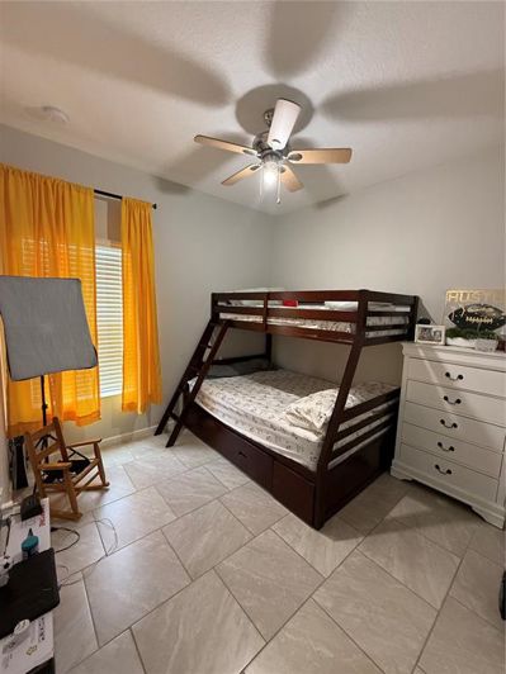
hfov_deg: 85.7
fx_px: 273
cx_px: 253
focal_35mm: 14
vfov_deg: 102.1
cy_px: 337
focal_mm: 2.22
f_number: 2.2
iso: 400
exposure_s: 1/60
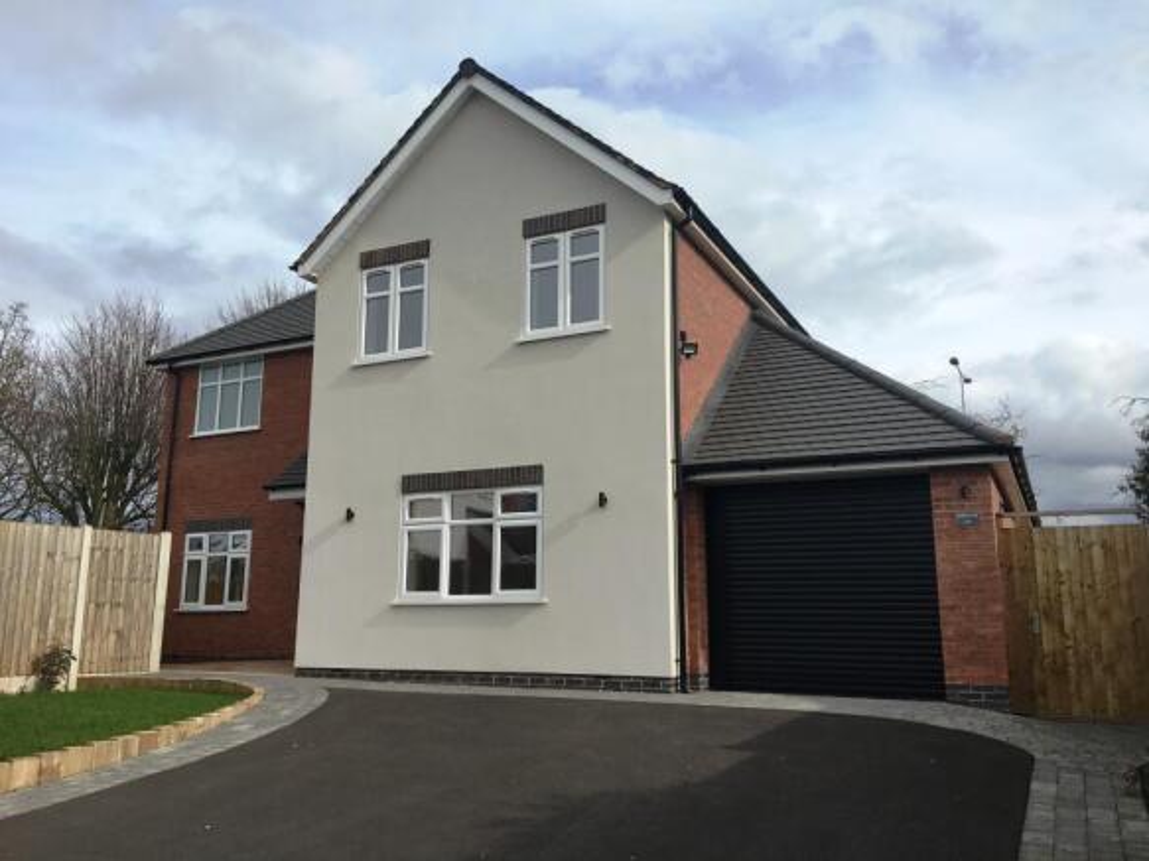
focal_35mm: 29
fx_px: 962
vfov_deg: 48.2
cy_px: 430
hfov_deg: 61.7
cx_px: 574
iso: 25
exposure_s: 1/1672
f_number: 2.2
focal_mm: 4.15
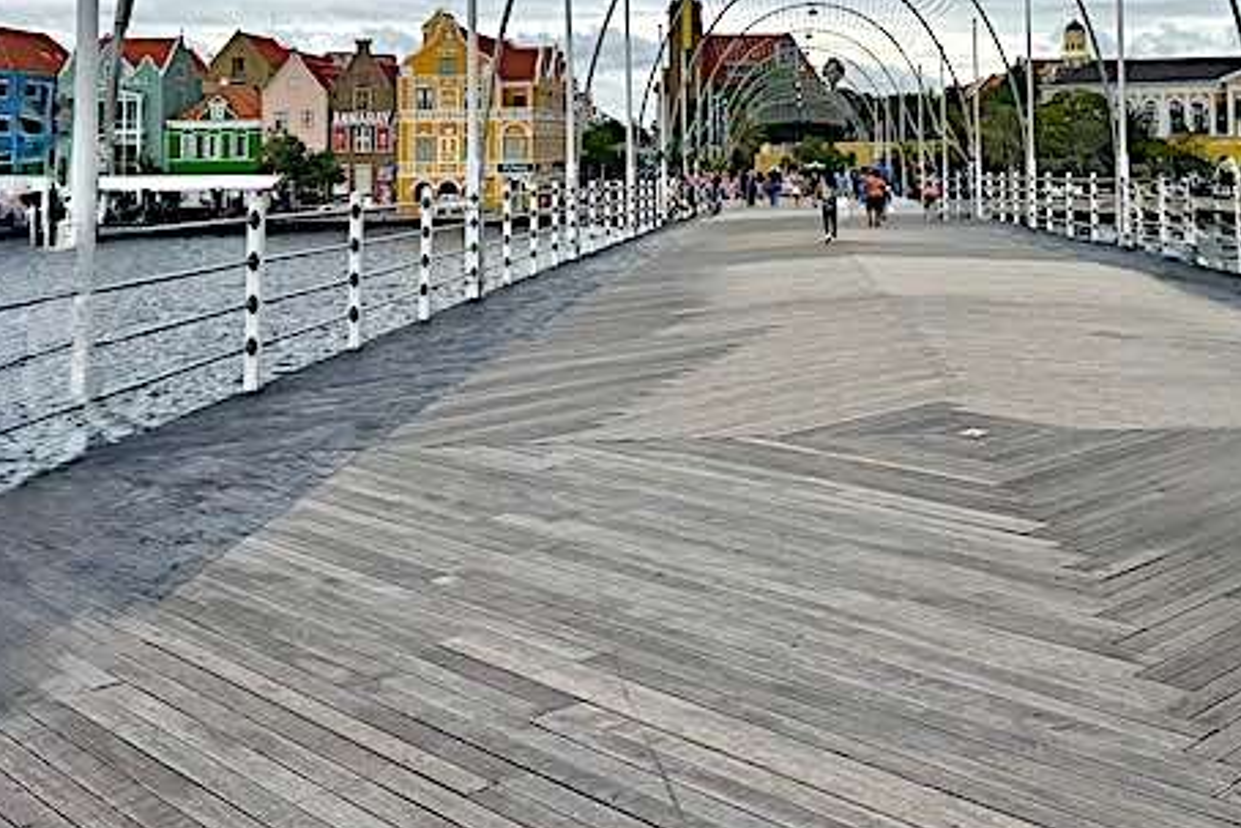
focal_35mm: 44
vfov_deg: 29.2
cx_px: 858
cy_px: 66
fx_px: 1517
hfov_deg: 43.7
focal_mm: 6.76
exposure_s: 1/4950
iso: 80
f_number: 1.78
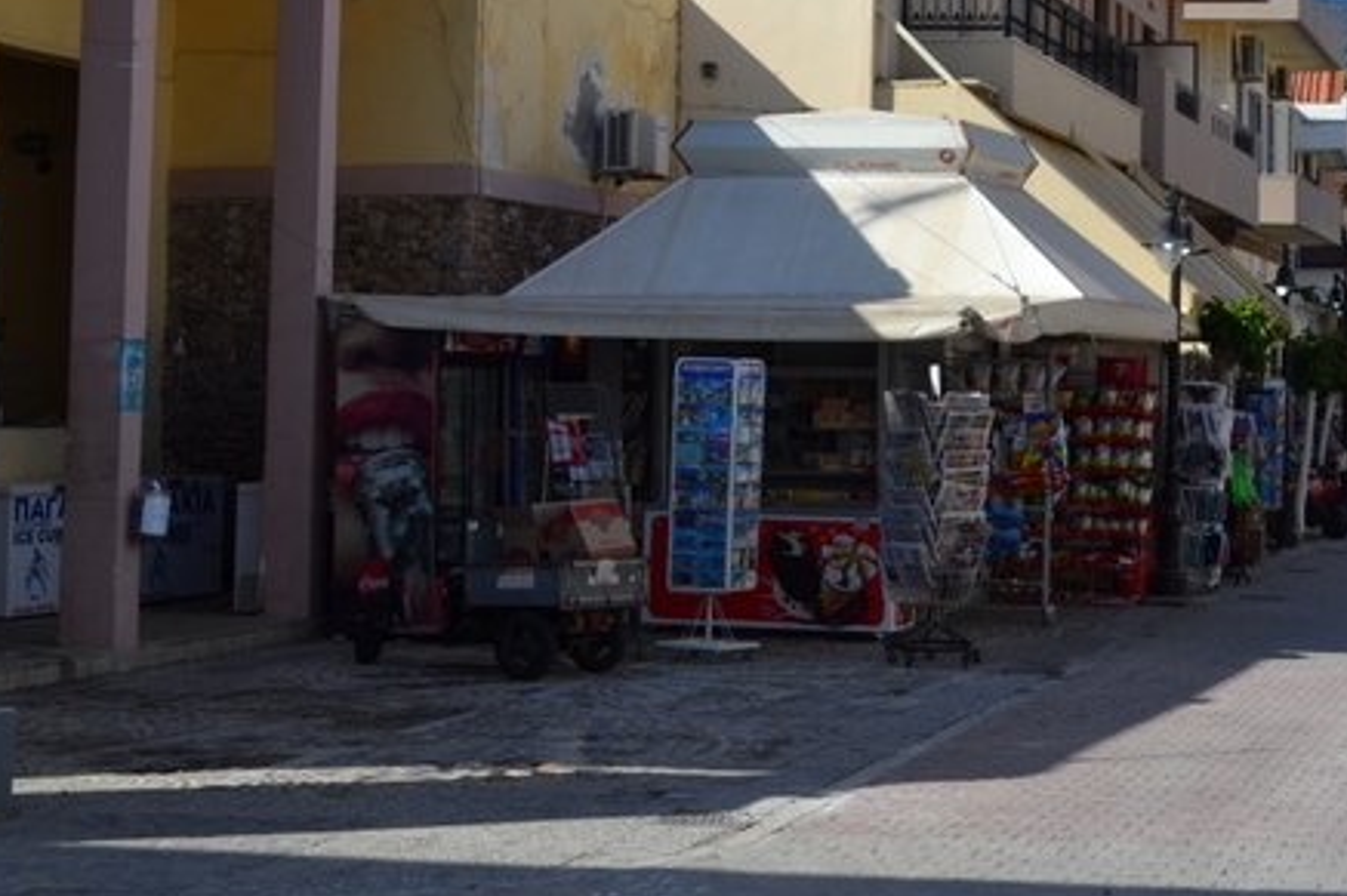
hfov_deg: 22.6
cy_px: 105
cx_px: 1214
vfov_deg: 15.4
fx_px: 3291
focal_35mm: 88
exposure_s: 1/250
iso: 100
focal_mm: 32
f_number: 8
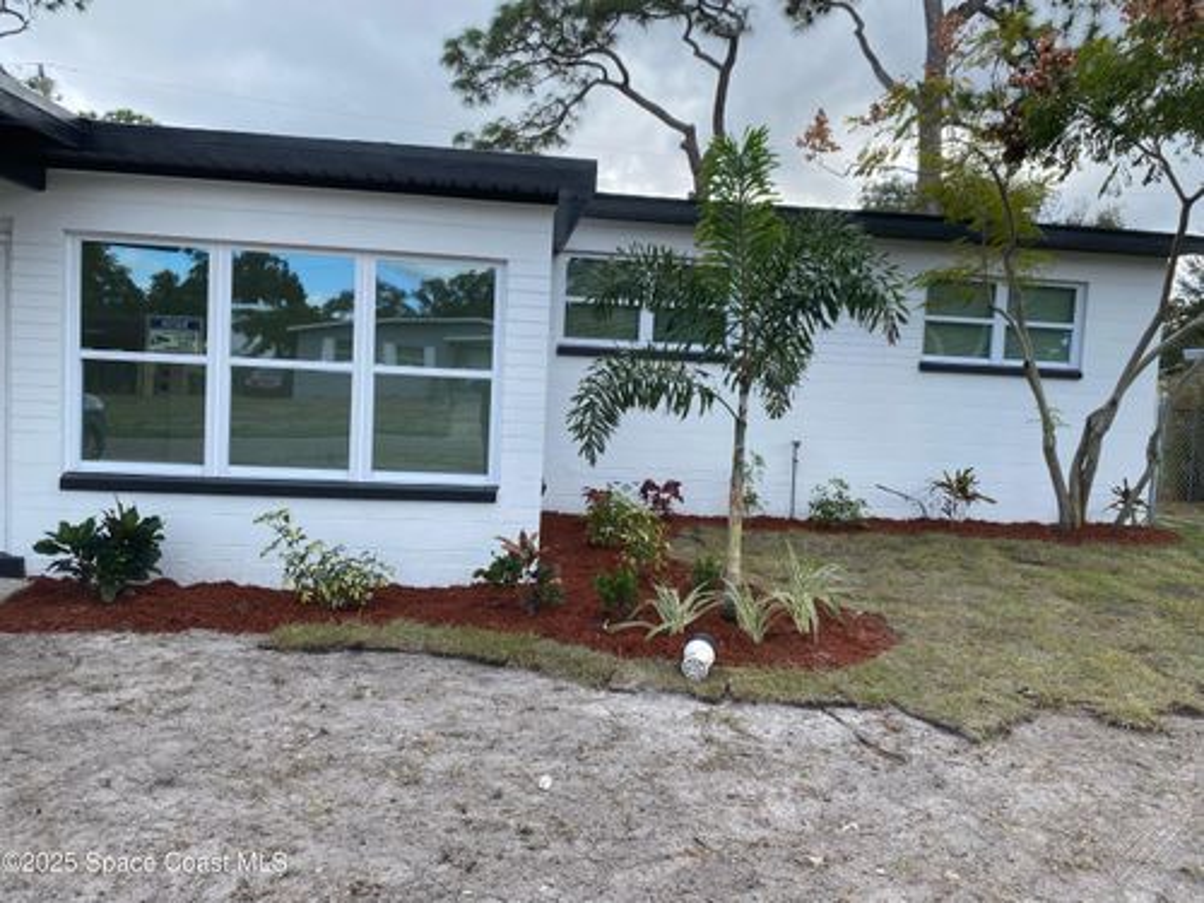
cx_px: 602
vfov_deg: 53.1
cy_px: 452
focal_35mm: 26
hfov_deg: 67.3
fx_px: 904
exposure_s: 1/981
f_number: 1.8
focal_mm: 4.25
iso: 32
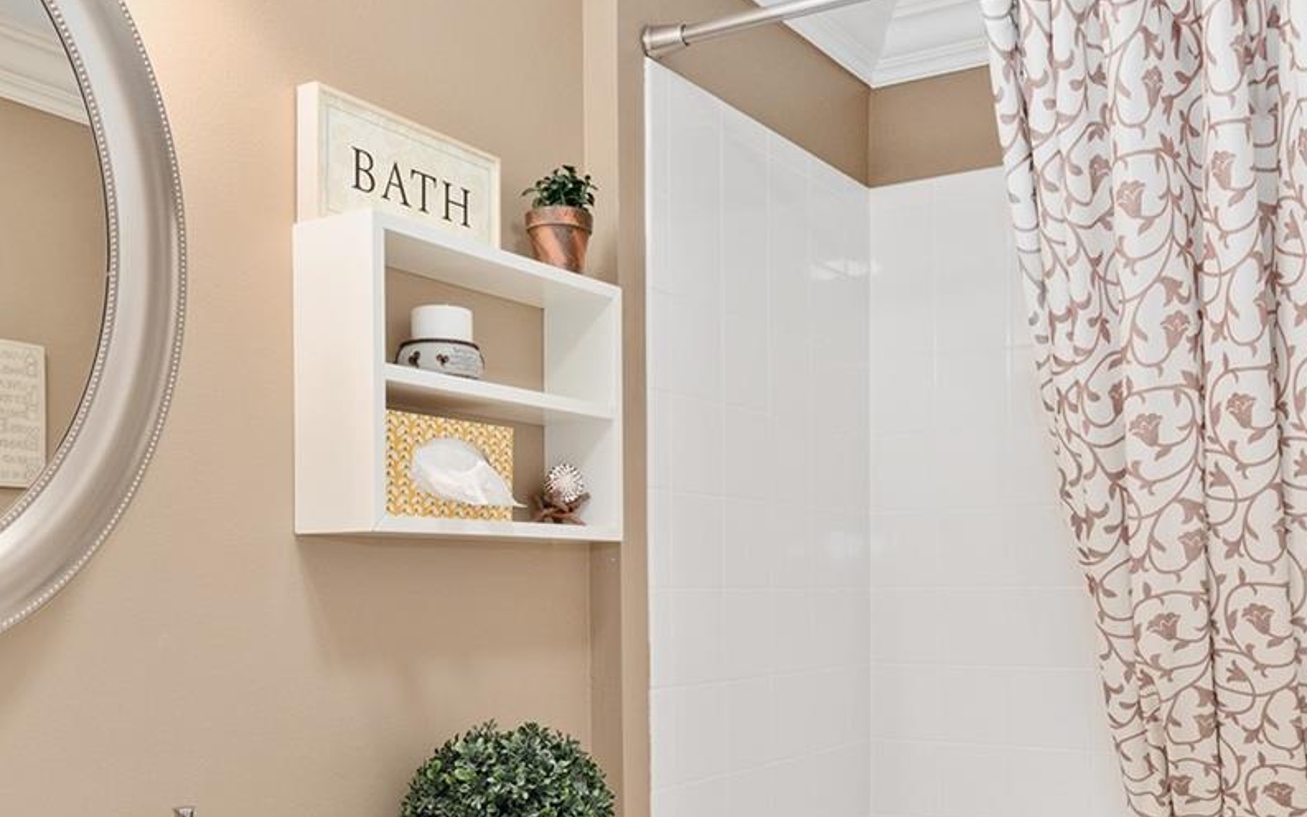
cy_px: 580
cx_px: 778
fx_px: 1318
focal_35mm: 37
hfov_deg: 52.4
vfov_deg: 34.0
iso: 500
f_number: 7.1
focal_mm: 18
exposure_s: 1/10
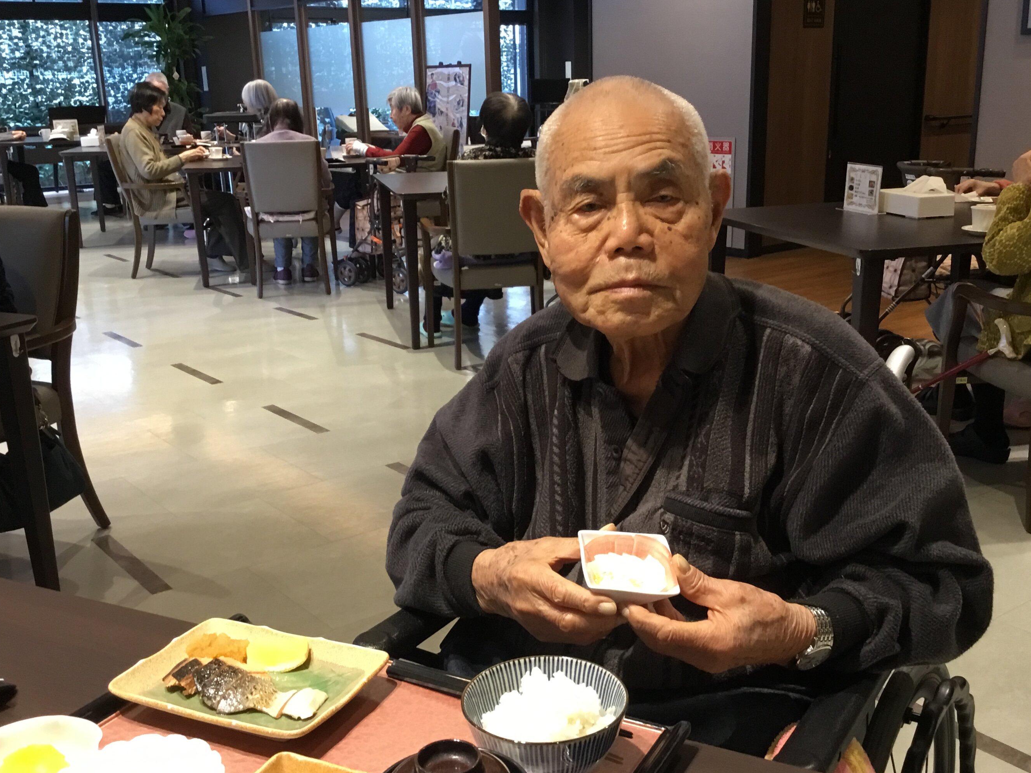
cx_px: 534
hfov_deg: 49.0
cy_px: 429
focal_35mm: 38
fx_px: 1132
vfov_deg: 37.7
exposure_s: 1/30
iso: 100
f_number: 2.4
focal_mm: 3.3
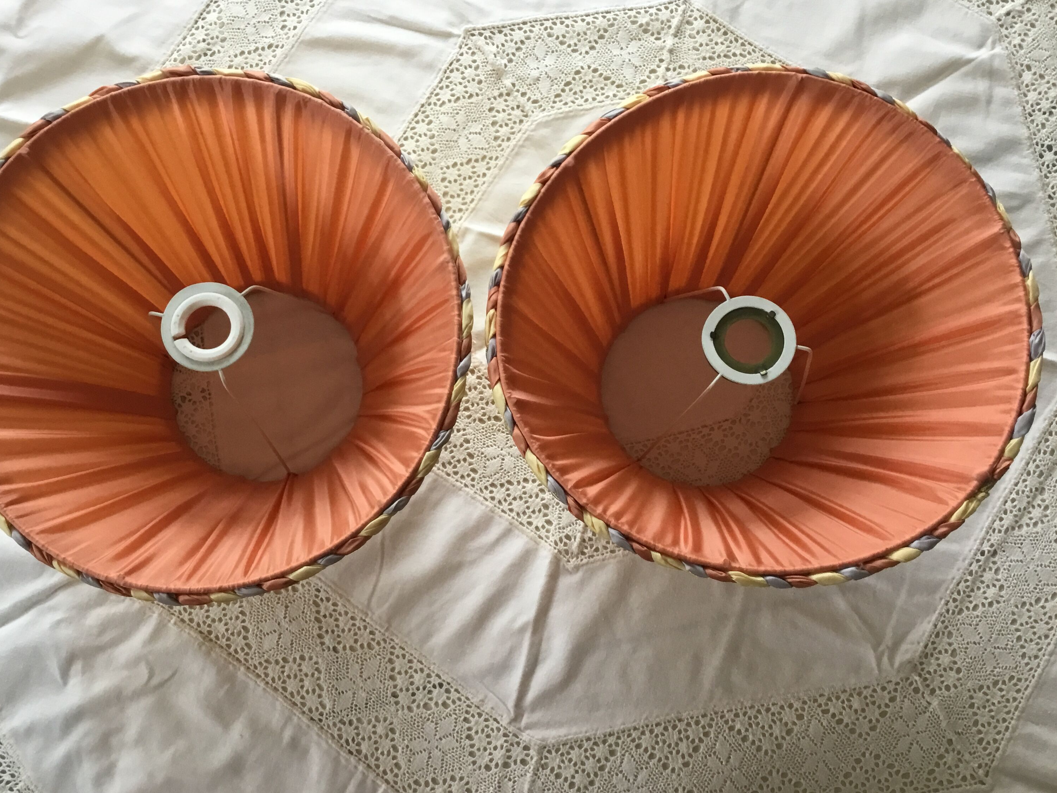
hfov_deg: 53.9
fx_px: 1038
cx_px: 487
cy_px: 389
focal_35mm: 34
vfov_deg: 41.8
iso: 50
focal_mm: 3.3
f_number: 2.4
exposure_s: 1/33
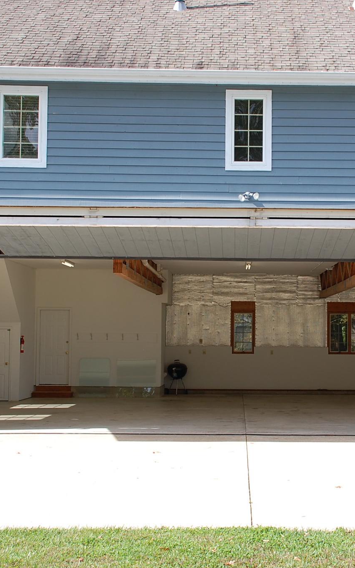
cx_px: 247
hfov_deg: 21.5
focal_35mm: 60
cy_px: 284
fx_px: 928
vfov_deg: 34.0
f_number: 8
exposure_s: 1/250
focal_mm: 26
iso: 200
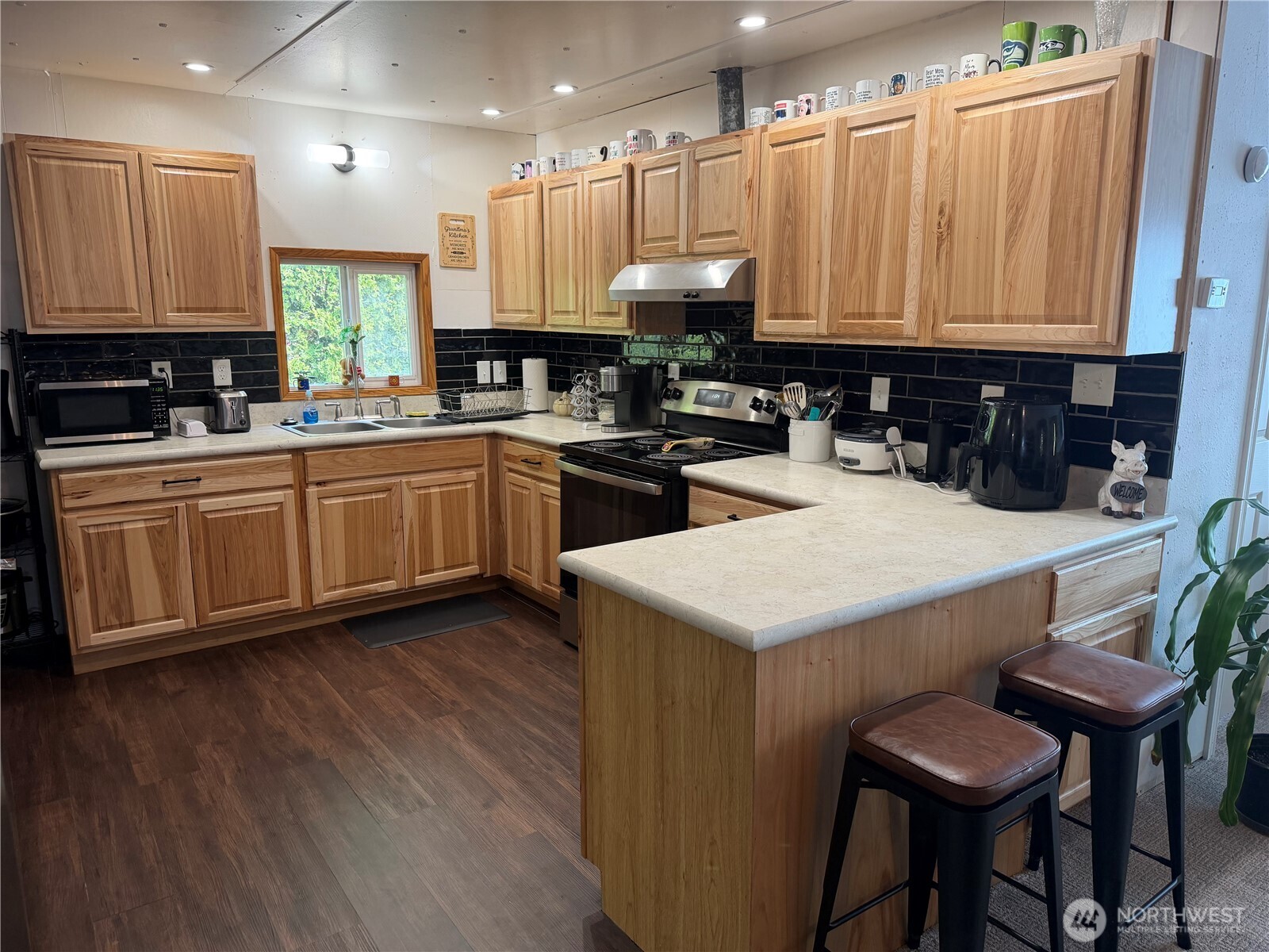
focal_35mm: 24
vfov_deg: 56.8
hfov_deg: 71.6
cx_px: 634
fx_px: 880
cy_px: 476
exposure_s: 1/120
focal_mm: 6.76
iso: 160
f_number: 1.78
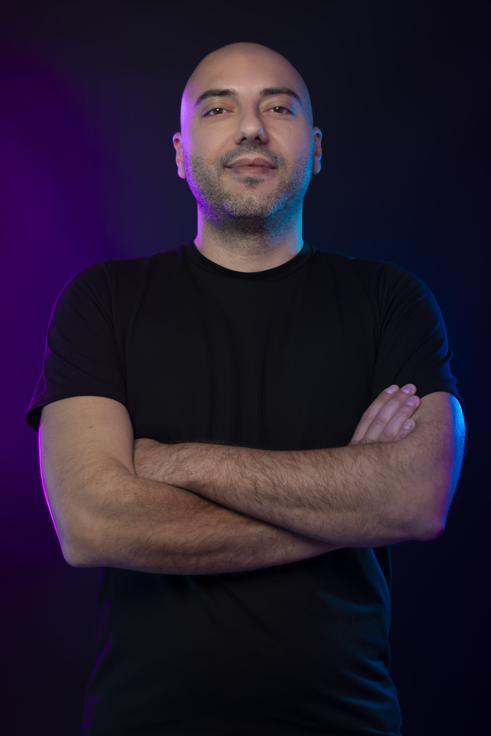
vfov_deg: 44.5
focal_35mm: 44
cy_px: 368
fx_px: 900
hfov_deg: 30.5
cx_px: 246
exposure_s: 1/10
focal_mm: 44
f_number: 4
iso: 50
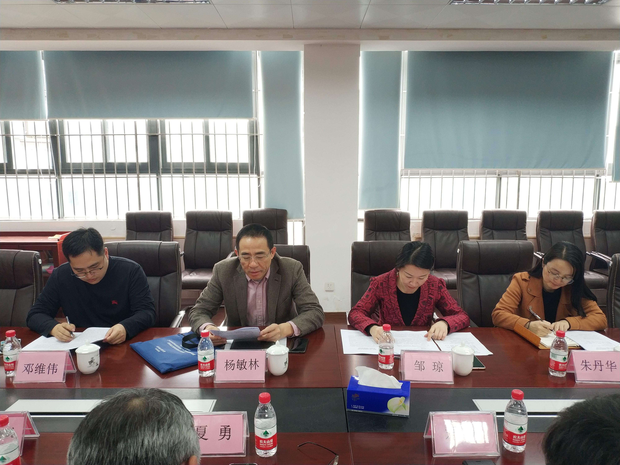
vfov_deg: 44.2
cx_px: 310
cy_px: 232
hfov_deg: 56.8
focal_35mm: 32
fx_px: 573
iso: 187
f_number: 2
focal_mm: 4.5
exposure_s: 1/33
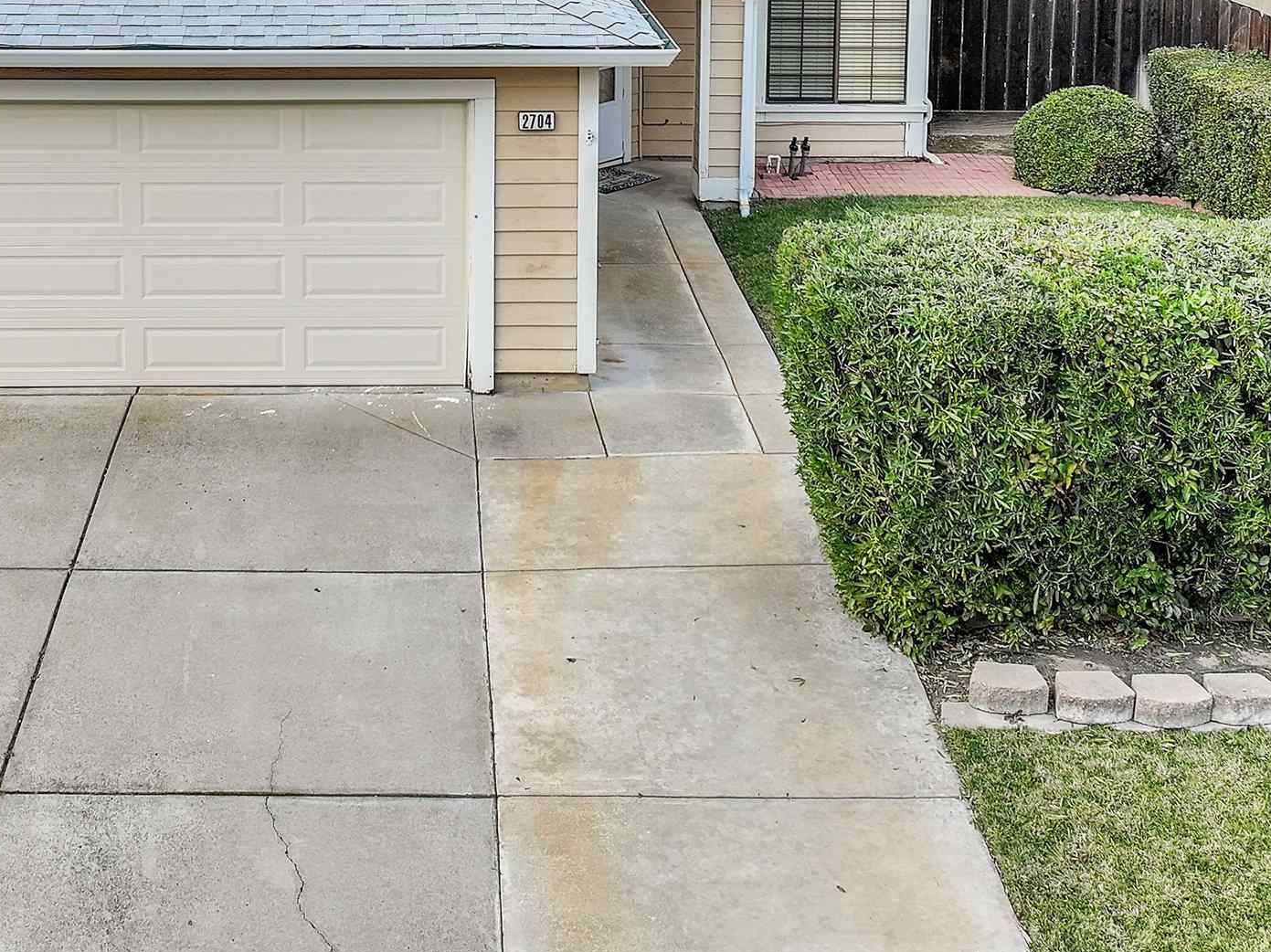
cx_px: 446
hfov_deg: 35.9
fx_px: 1945
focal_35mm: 53
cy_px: -38
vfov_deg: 25.9
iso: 160
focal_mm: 12.29
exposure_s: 1/400
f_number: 2.8
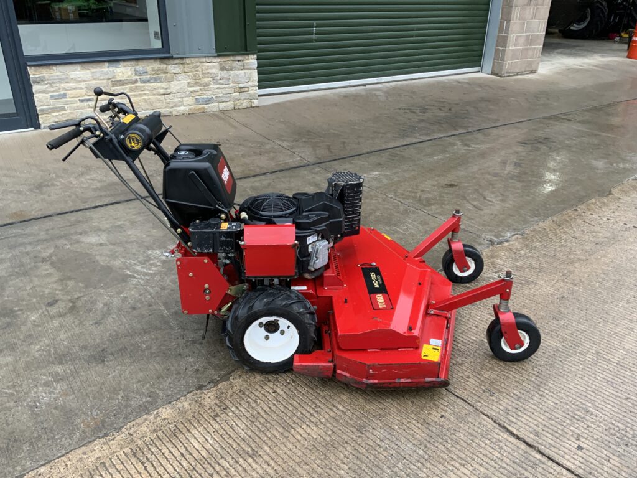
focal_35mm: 29
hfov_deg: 61.7
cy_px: 239
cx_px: 318
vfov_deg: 48.2
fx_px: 534
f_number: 1.8
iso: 64
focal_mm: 3
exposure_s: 1/90
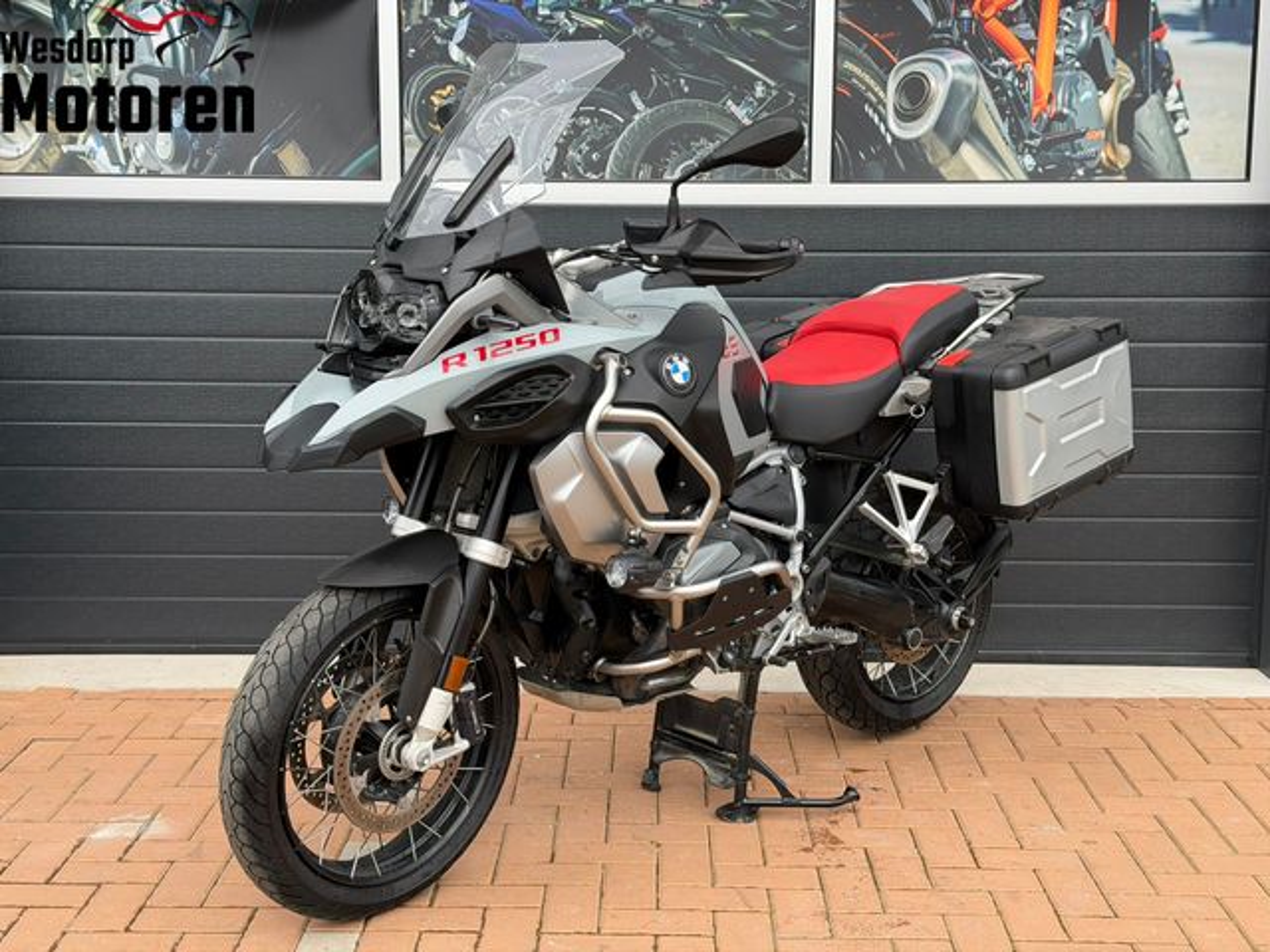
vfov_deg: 30.3
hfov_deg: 39.7
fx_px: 1761
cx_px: 635
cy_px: 476
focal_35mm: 48
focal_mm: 6.76
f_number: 1.78
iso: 64
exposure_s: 1/699
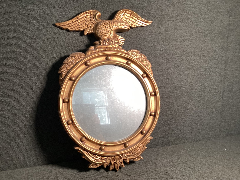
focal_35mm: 31
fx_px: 215
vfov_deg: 45.4
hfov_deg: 58.3
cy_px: 90
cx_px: 120
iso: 80
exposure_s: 1/50
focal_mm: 3.3
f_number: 2.4
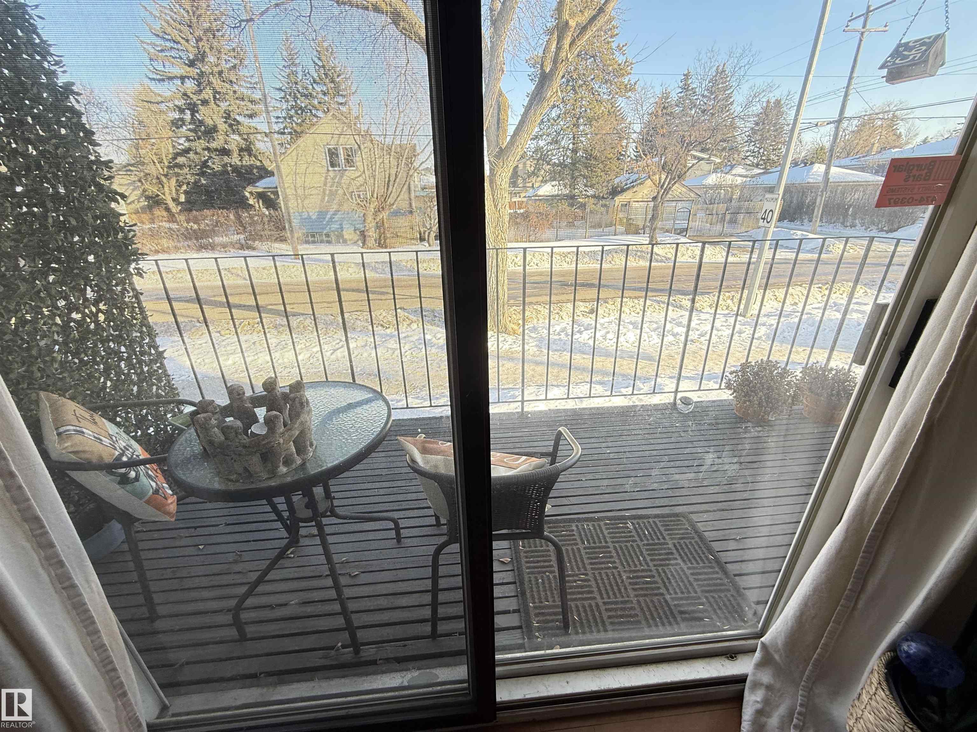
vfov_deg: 85.7
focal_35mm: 14
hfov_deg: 102.1
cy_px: 366
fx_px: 395
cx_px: 488
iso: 64
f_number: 2.2
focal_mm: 2.22
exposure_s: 1/99
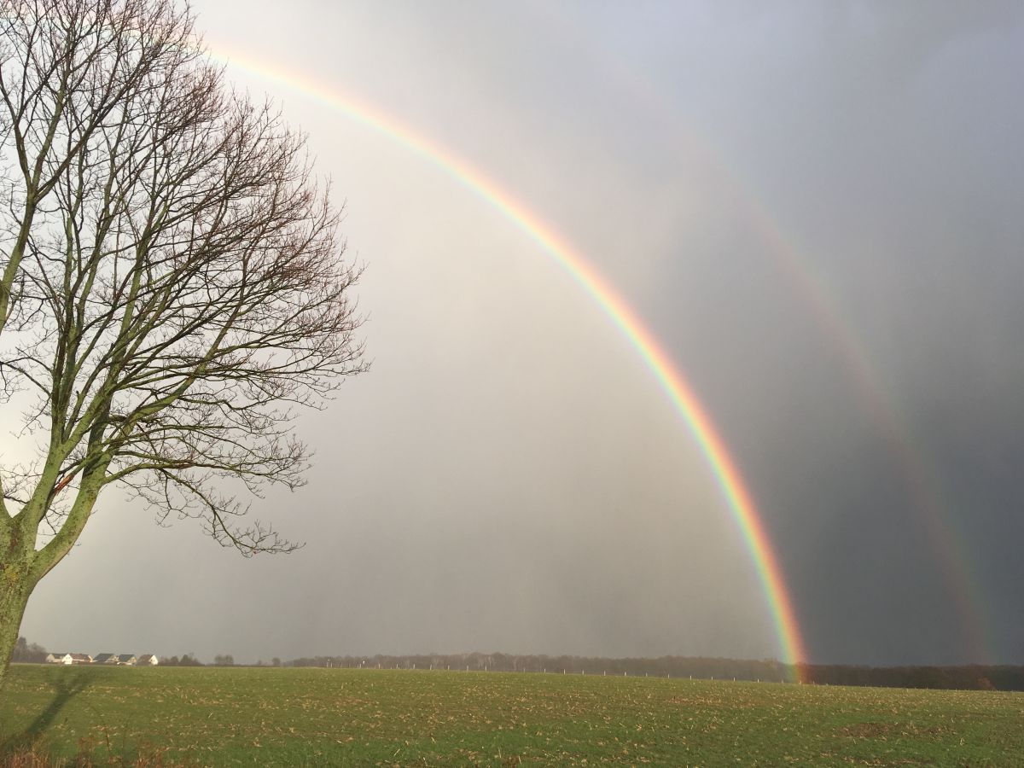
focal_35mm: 29
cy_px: 384
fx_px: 858
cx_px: 512
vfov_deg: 48.2
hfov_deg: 61.7
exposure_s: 1/361
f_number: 2.2
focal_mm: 4.15
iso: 25
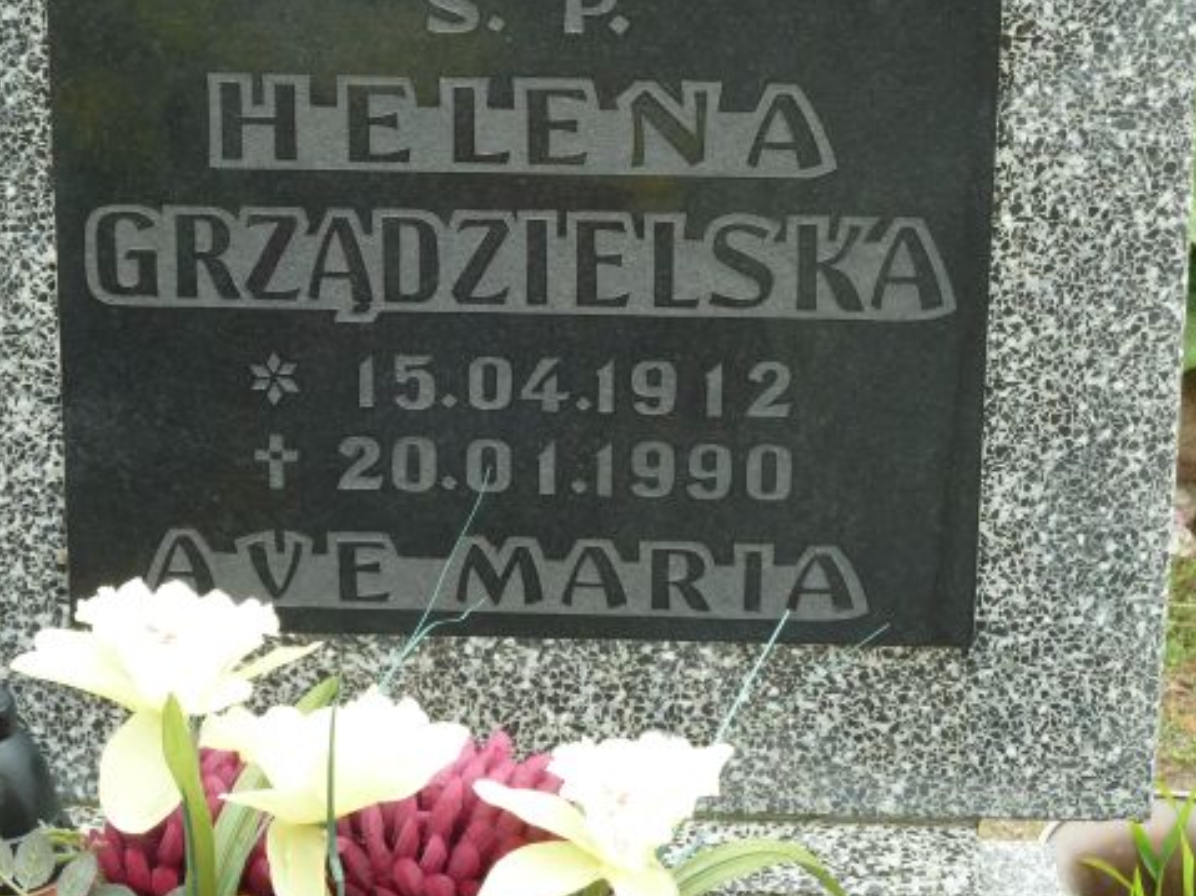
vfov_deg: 10.7
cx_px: 497
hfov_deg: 14.2
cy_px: 389
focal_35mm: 139
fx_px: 4801
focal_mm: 17
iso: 125
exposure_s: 1/50
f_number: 4.3
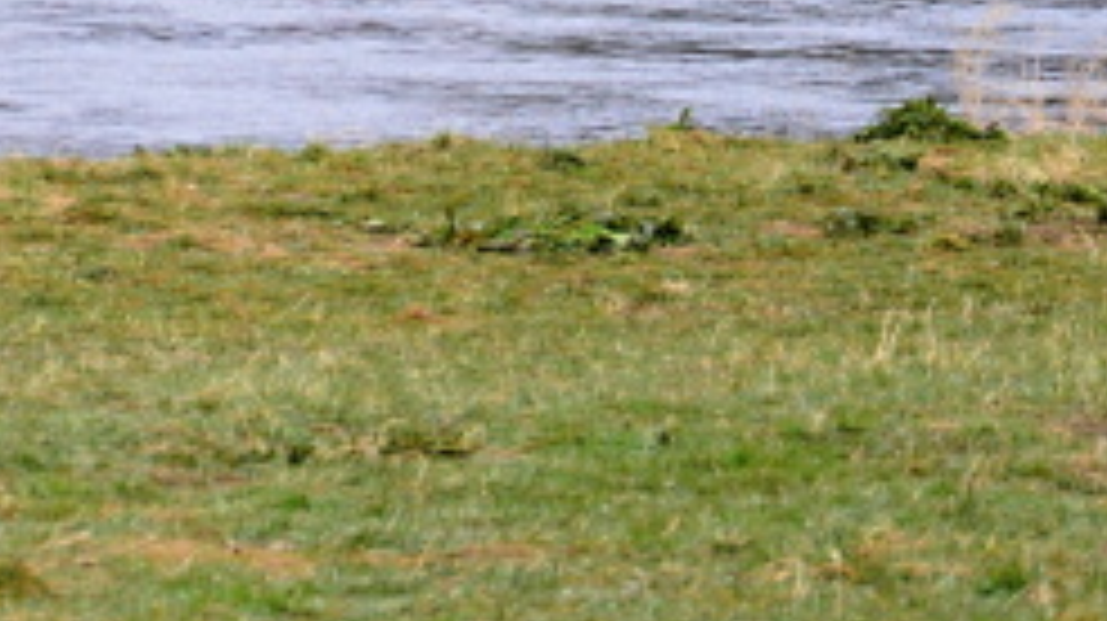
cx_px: 90
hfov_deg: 4.3
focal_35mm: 504
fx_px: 14773
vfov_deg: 2.4
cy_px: -423
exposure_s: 1/160
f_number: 5.6
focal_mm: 105
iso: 800
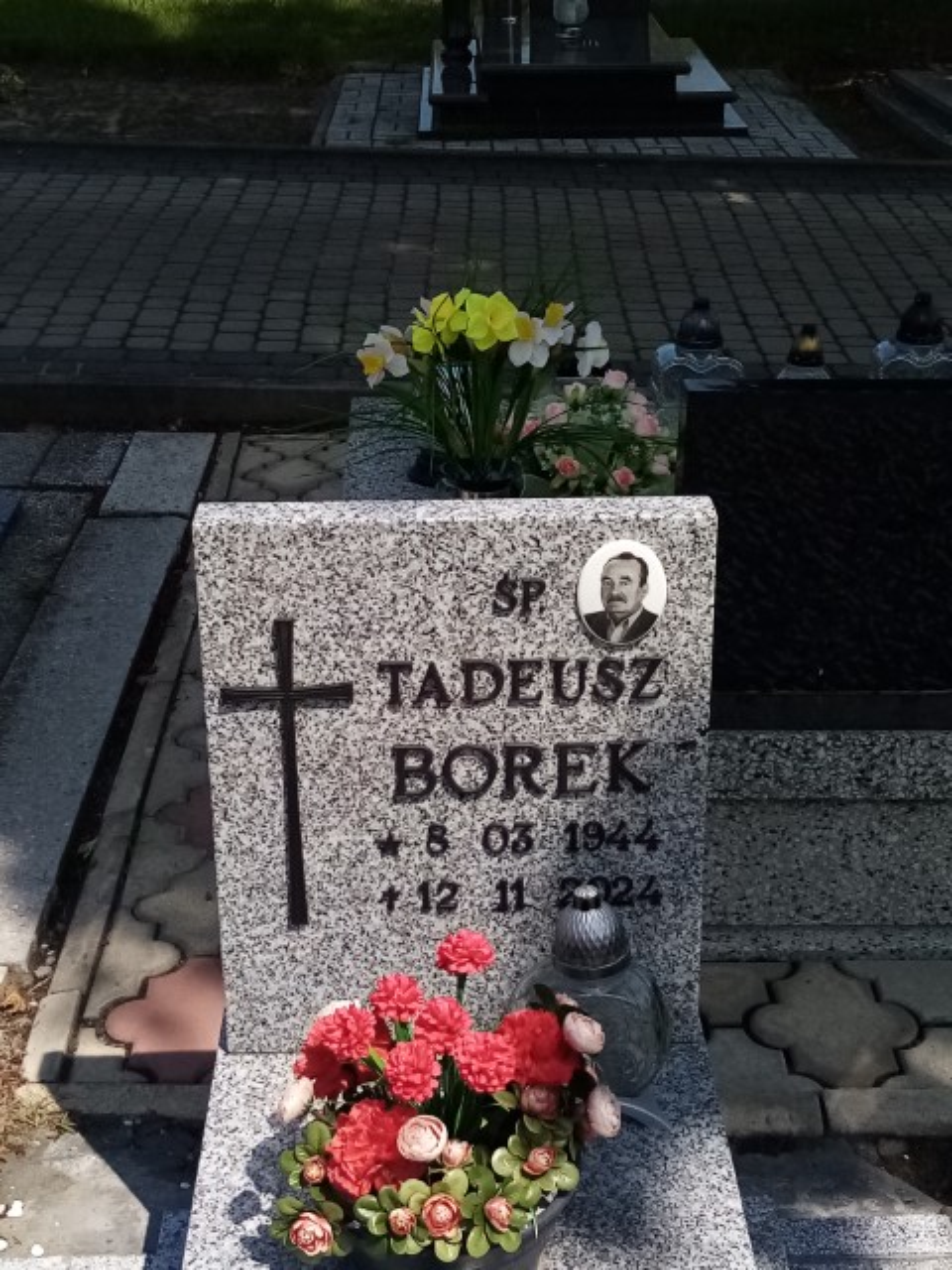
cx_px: 476
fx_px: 953
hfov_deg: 53.1
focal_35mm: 26
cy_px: 635
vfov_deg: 67.3
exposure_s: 1/2041
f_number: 1.8
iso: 104
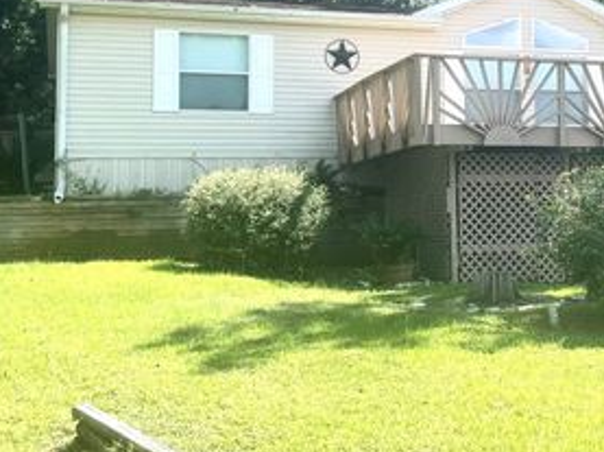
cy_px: 132
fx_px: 819
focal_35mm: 47
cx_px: 523
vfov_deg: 30.5
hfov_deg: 38.2
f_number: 1.6
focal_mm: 4.2
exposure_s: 1/1473
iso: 32
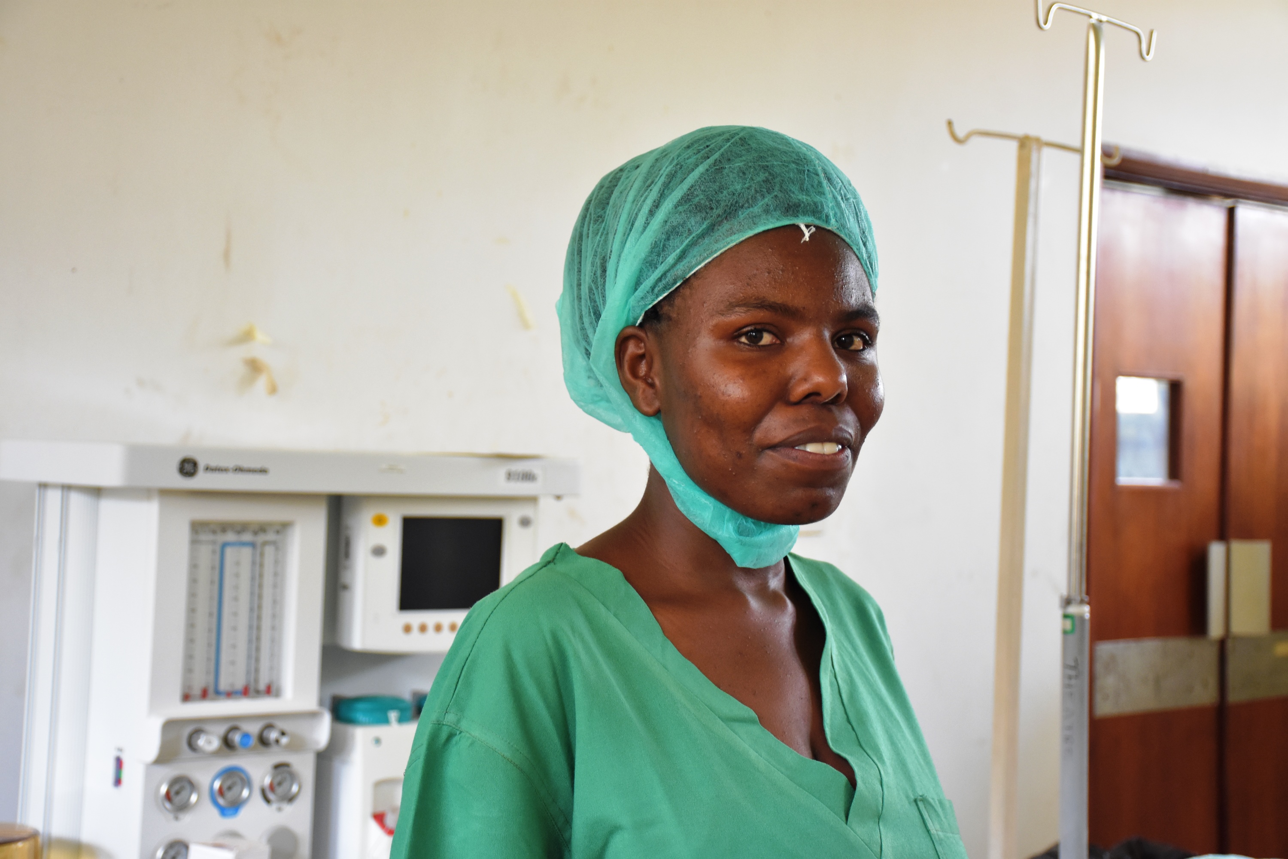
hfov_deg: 31.9
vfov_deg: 21.6
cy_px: 430
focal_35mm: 63
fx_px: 2254
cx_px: 644
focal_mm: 42
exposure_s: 1/60
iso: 2000
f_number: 4.5
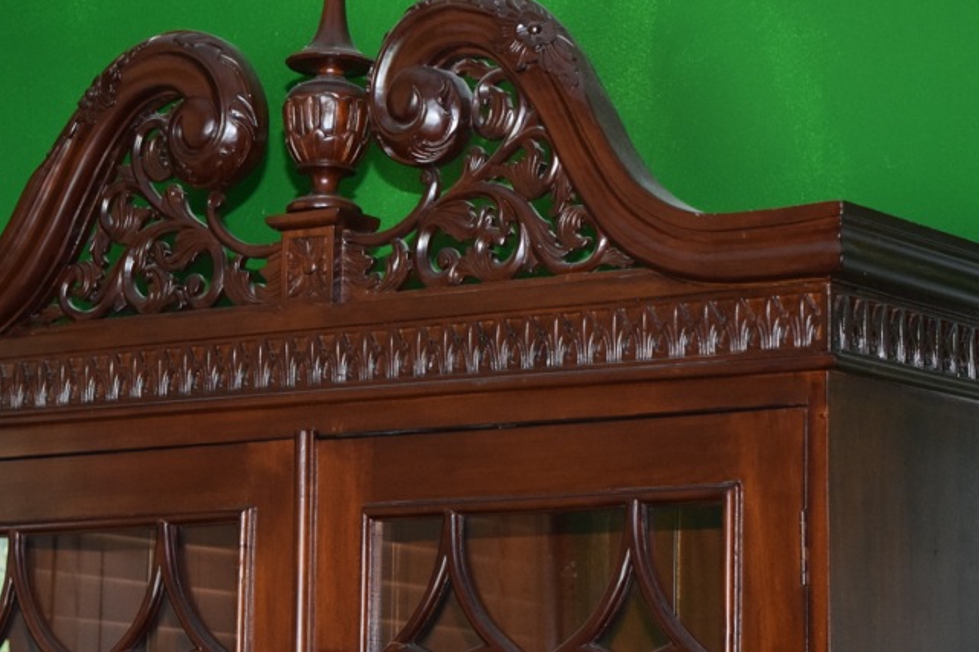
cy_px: 268
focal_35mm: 129
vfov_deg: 10.6
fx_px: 3501
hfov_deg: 15.9
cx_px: 373
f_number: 5.6
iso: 2200
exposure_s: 1/60
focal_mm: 55
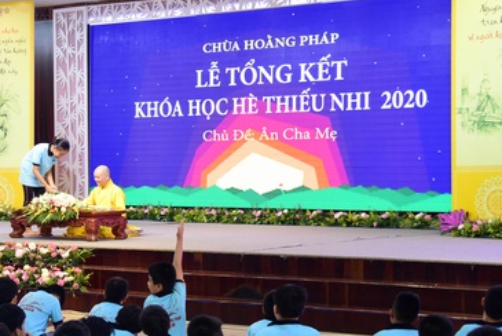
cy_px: 191
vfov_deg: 15.4
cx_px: 102
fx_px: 1242
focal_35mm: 89
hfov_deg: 22.5
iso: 2000
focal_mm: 50
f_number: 4
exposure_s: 1/100
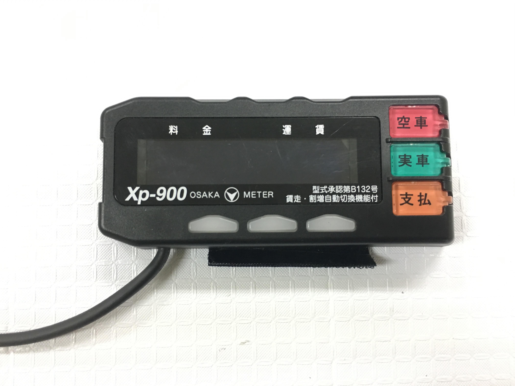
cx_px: 258
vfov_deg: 48.2
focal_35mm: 29
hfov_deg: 61.7
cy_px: 193
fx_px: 431
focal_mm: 4.2
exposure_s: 1/30
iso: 125
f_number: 2.2
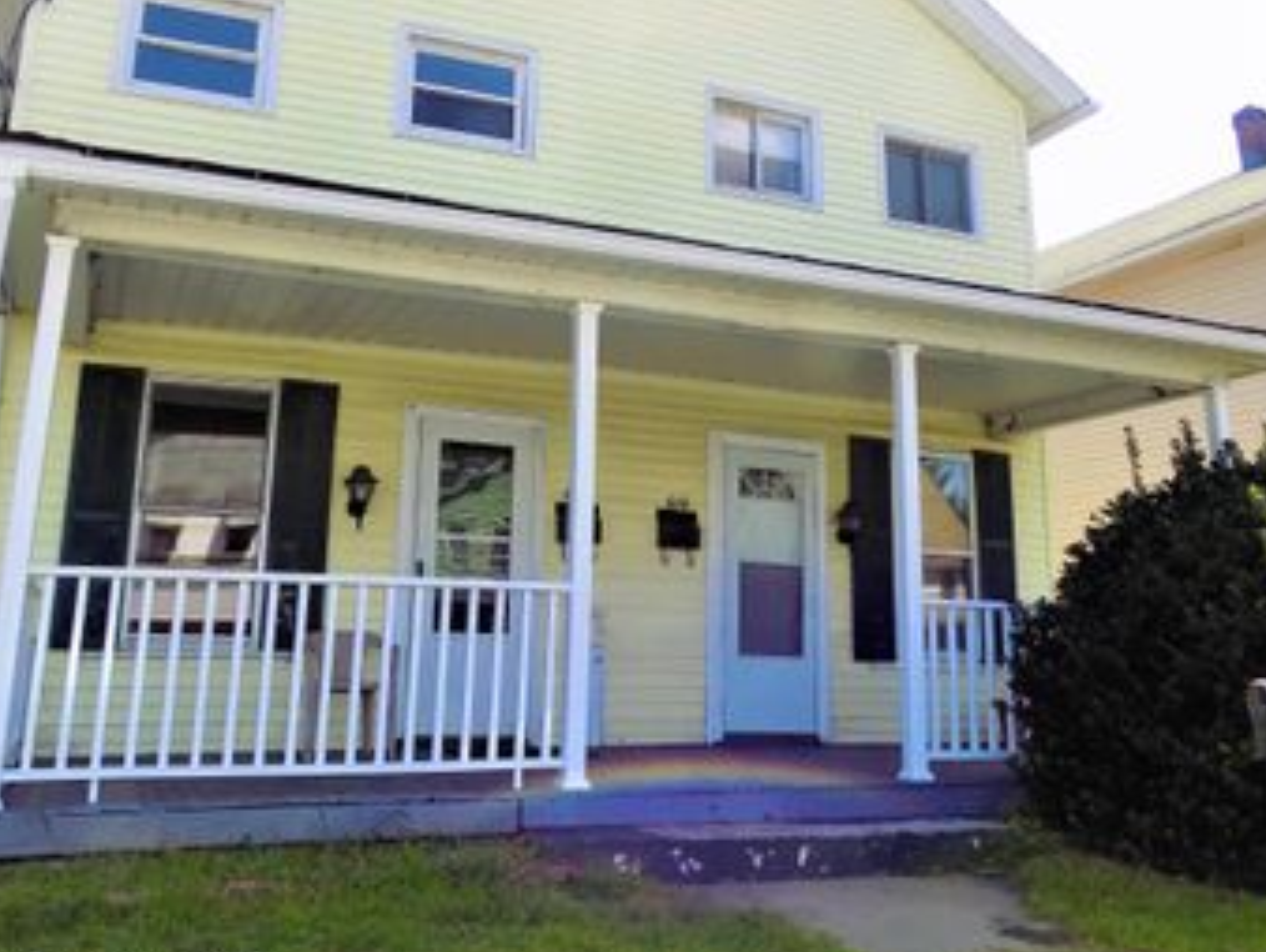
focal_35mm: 34
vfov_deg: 41.4
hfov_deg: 53.9
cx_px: 622
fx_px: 1244
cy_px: 332
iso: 80
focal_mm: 4
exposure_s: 1/640
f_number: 3.1
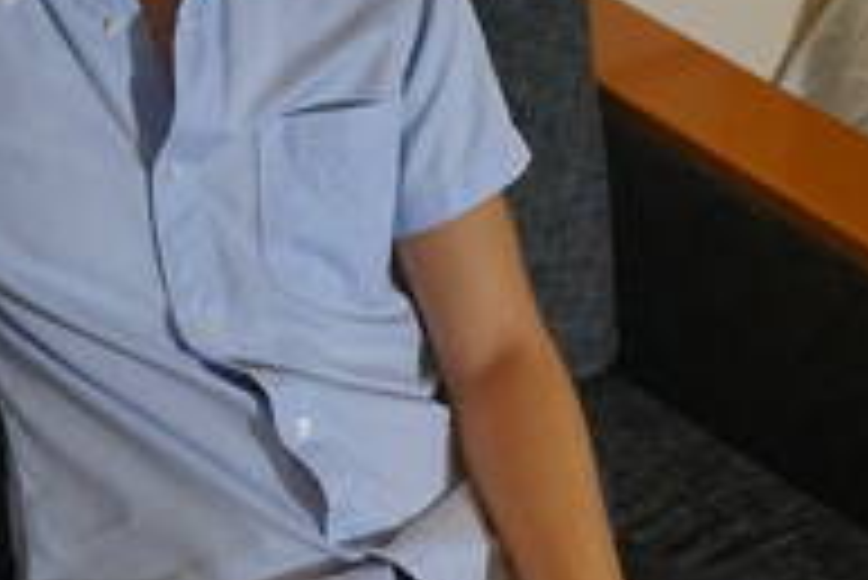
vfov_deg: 15.5
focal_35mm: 88
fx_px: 2123
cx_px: -13
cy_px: 117
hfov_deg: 22.2
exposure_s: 1/160
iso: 1250
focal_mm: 25
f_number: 4.5
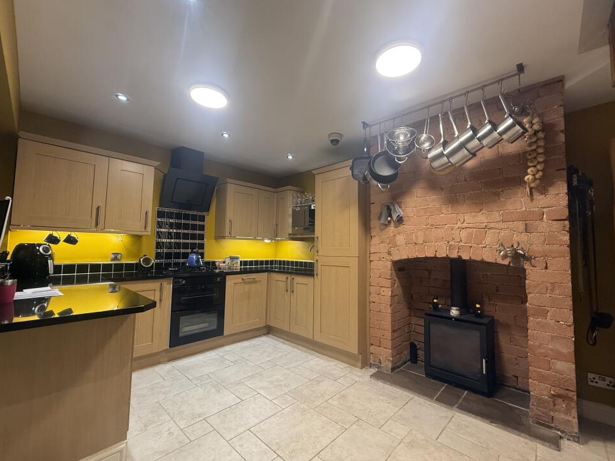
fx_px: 266
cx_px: 311
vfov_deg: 81.7
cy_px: 231
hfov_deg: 98.2
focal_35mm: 15
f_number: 2.2
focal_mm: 2.22
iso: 200
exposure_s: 1/50
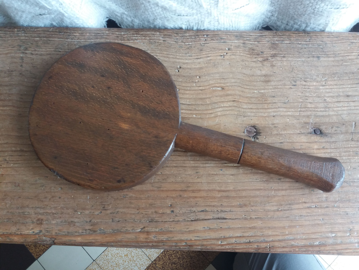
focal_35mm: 28
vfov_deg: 49.7
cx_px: 180
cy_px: 135
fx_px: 290
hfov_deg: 63.4
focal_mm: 3.7
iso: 80
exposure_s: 1/50
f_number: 1.9
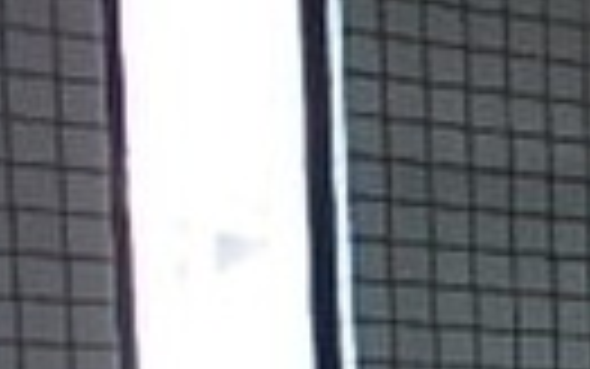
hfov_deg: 13.9
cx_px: 1293
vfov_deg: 9.9
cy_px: 817
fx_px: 1914
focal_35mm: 119
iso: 200
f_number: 3.5
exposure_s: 1/40
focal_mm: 3.7
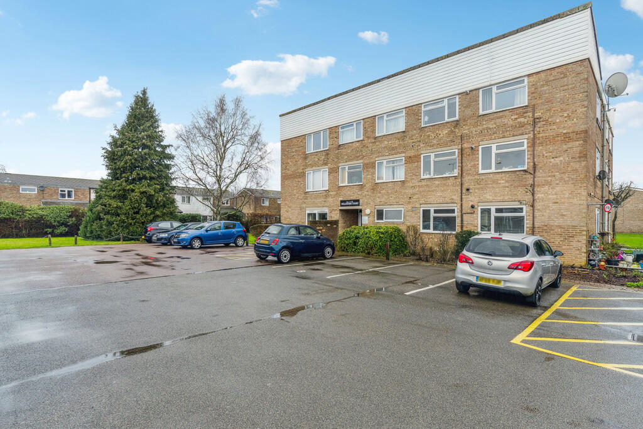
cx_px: 322
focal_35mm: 18
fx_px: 322
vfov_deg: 67.4
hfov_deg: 90.0
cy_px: 214
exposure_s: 1/50
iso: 800
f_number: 6.3
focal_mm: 18
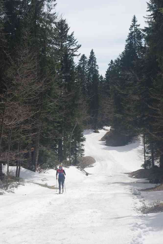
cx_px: 82
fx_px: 560
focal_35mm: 82
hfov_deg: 16.6
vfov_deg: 24.6
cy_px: 122
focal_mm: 55
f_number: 11
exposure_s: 1/100
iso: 200
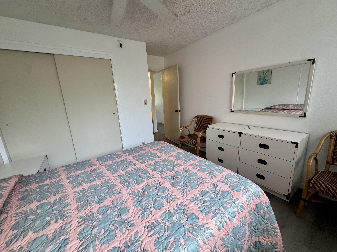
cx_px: 168
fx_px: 136
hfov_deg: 102.1
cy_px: 126
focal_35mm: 14
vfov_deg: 85.7
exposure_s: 1/120
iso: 250
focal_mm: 2.22
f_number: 2.2
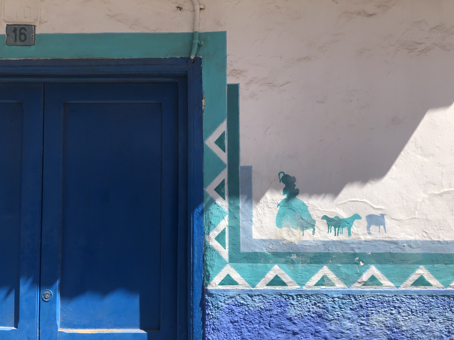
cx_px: 227
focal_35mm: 28
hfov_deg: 63.4
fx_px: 367
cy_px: 170
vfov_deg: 49.7
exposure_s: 1/1230
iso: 20
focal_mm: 4
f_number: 1.8
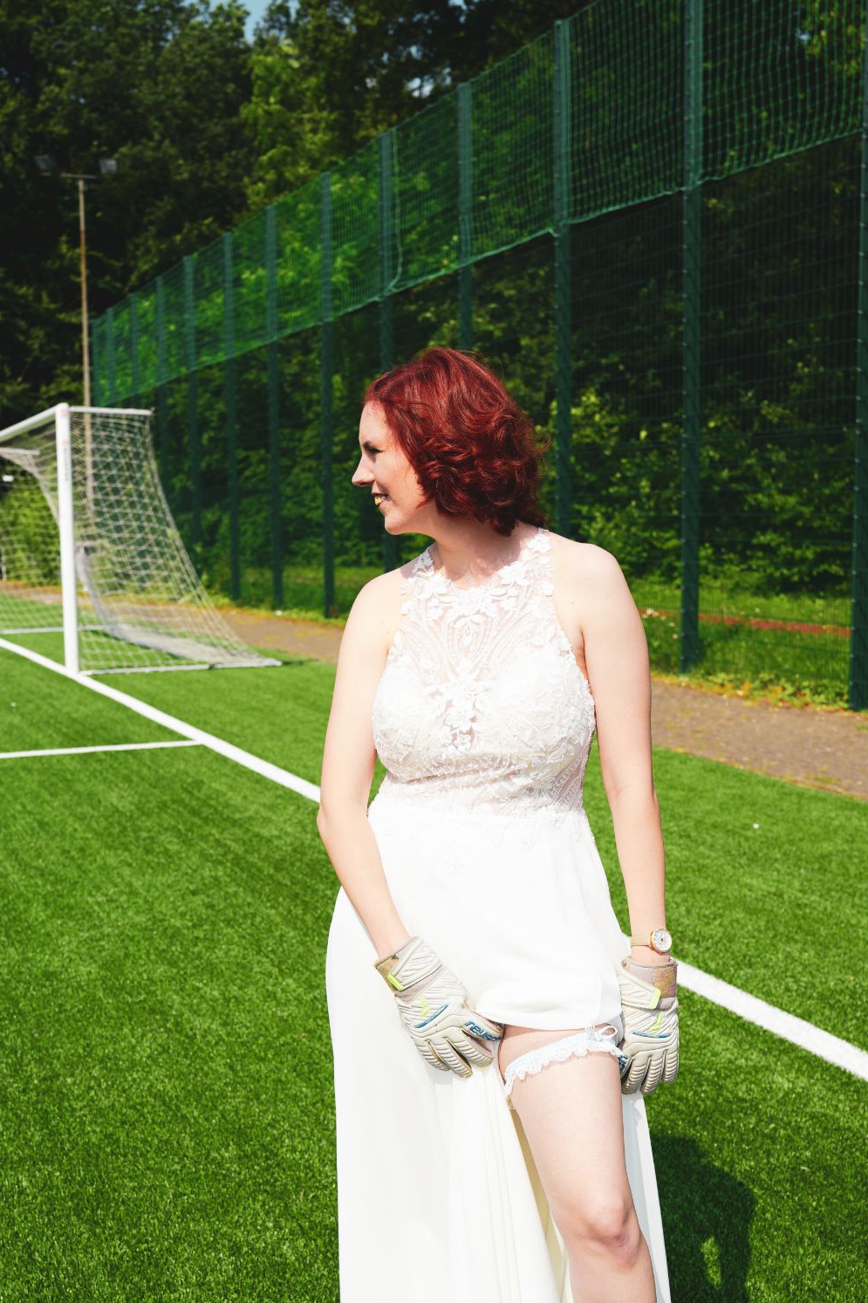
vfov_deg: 40.6
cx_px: 487
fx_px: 1736
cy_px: 879
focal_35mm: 48
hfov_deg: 28.0
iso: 100
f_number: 4.5
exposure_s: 1/800
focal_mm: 35
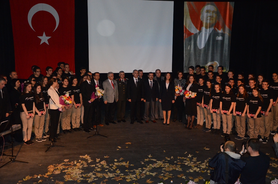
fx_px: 370
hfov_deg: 41.2
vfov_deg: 28.0
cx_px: 139
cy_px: 92
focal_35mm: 48
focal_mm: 32
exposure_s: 1/250
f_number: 4.2
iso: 3200
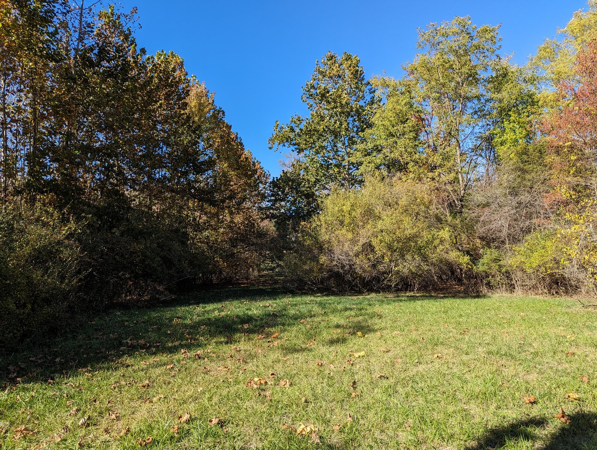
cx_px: 298
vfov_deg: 56.9
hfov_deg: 71.5
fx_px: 415
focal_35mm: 24
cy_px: 225
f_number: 1.85
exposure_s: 1/1058
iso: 46
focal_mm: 6.81
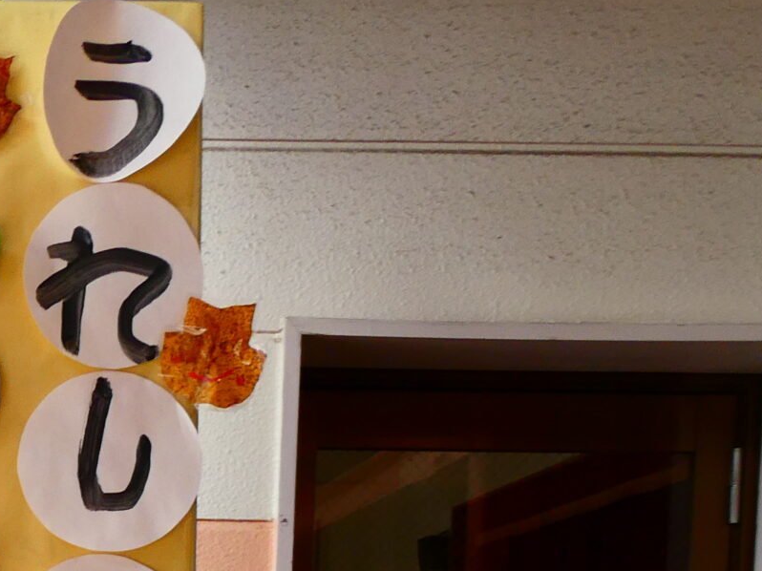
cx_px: -133
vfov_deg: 17.1
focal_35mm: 77
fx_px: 1694
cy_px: 877
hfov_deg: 23.4
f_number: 3.3
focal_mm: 4.3
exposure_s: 1/60
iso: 80
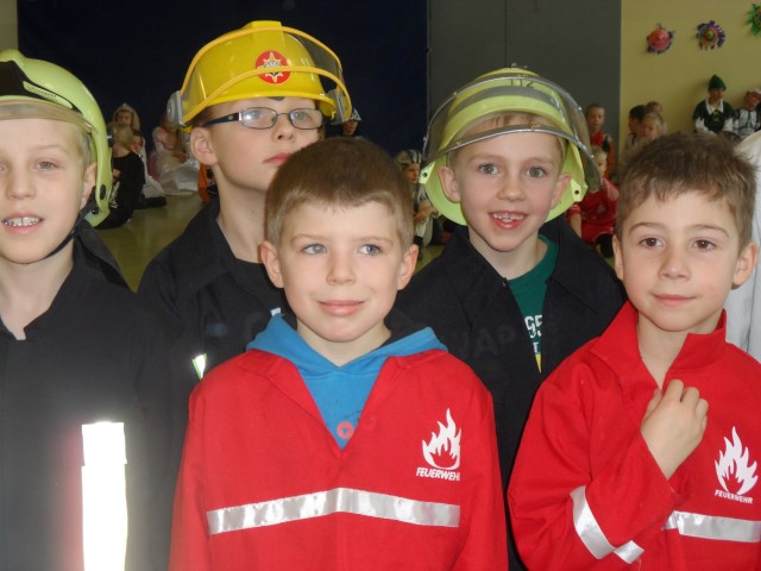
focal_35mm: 54
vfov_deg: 27.0
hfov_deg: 35.5
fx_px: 1187
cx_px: 380
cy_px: 286
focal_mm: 9.8
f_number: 4.1
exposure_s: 1/45
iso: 200
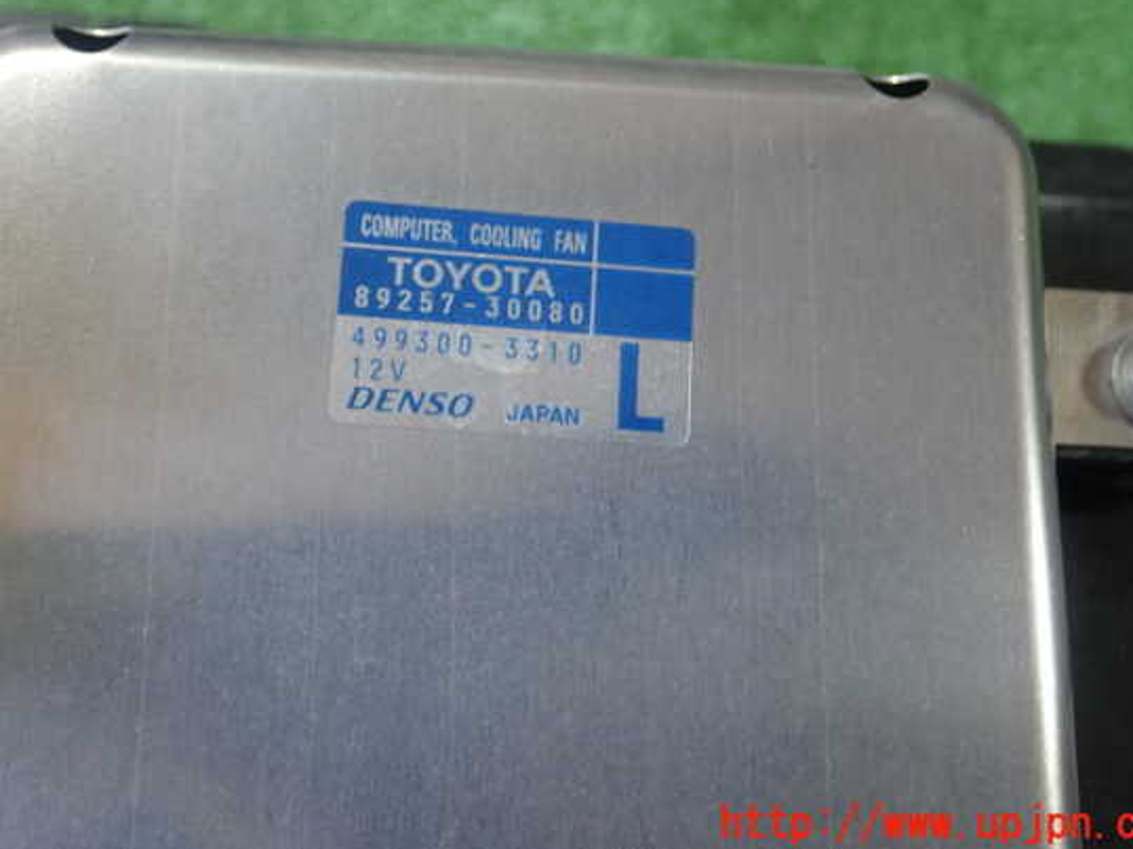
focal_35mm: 48
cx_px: 564
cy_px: 377
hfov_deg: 39.7
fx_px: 1570
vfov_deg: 30.2
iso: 200
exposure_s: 1/80
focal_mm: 7.86
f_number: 2.9
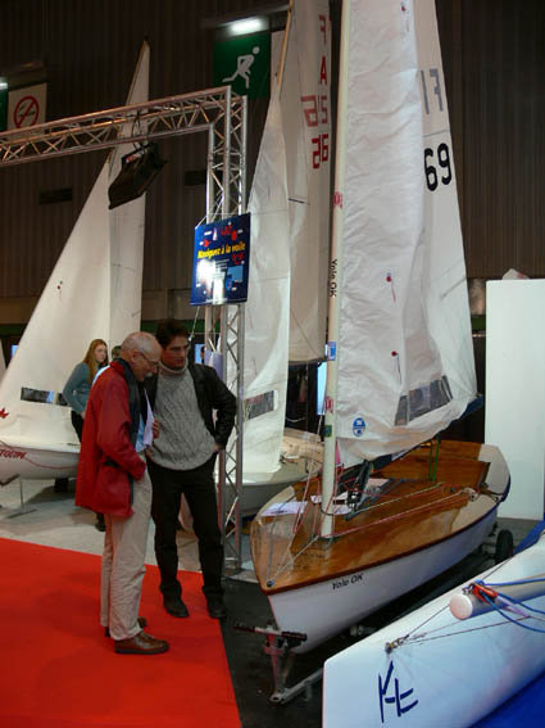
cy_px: 364
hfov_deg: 40.7
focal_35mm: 35
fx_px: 735
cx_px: 272
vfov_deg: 52.6
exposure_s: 1/30
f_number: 2.8
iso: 80
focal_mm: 7.4
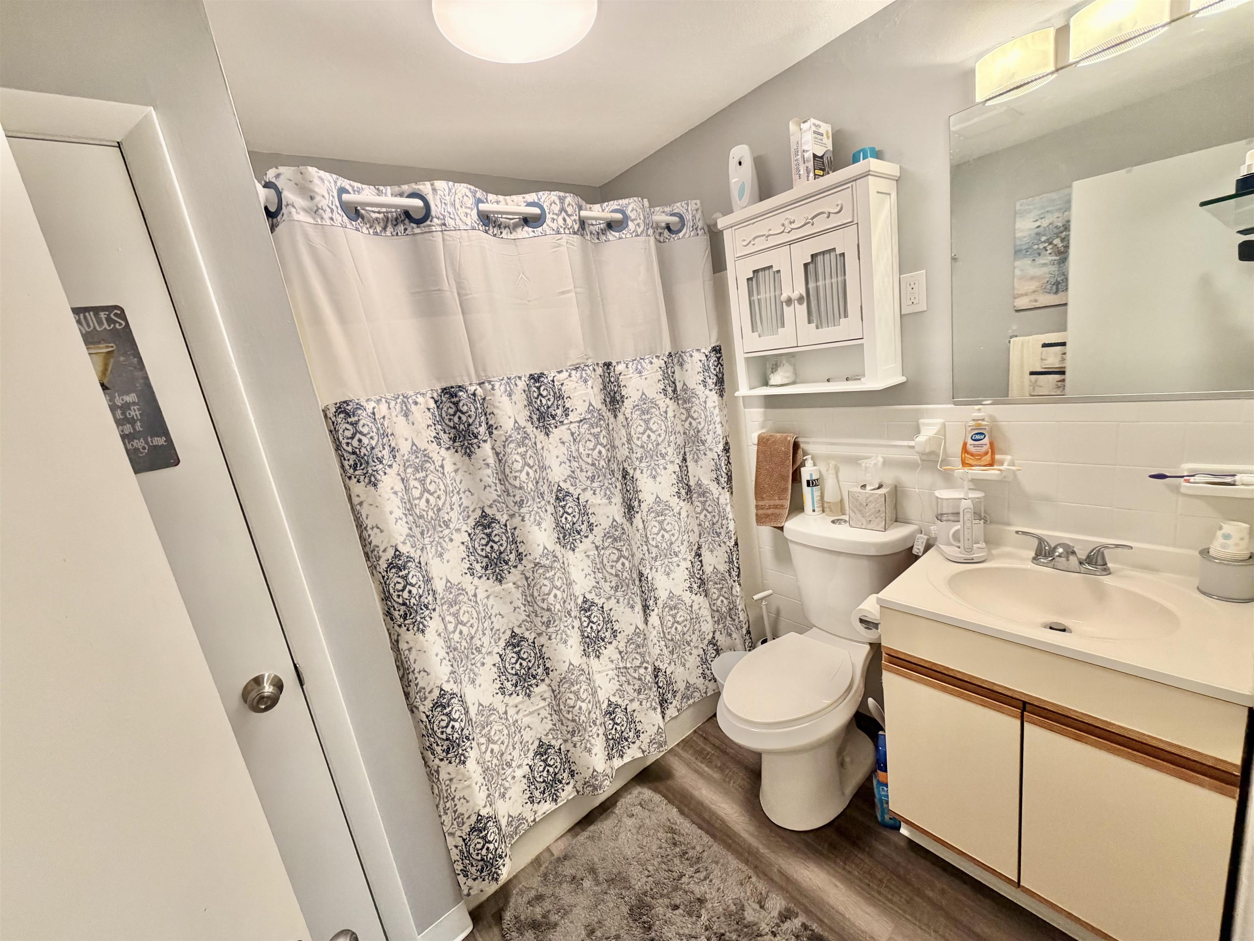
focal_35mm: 14
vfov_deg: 85.7
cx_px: 627
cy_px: 470
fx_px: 507
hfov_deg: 102.1
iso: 250
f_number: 2.2
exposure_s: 1/120
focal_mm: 2.22
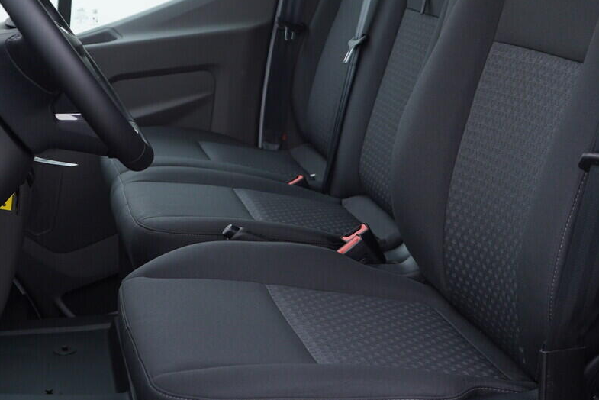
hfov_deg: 30.5
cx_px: 254
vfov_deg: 20.3
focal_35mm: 66
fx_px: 1099
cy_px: 51
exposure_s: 1/60
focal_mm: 24
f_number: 3.5
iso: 125
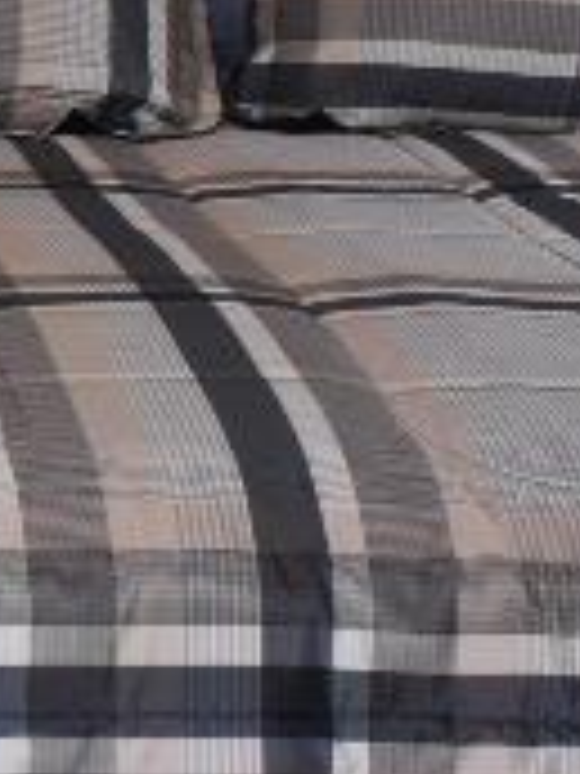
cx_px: -935
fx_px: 3887
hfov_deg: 7.8
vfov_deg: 11.3
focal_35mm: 174
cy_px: 18
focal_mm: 18
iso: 800
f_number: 4.5
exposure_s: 1/80
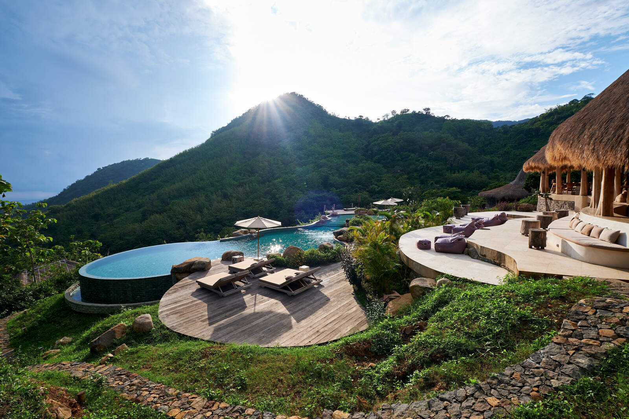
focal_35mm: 15
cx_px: 314
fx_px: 262
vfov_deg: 77.3
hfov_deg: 100.4
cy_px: 210
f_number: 8
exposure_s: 1/120
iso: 160
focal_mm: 10
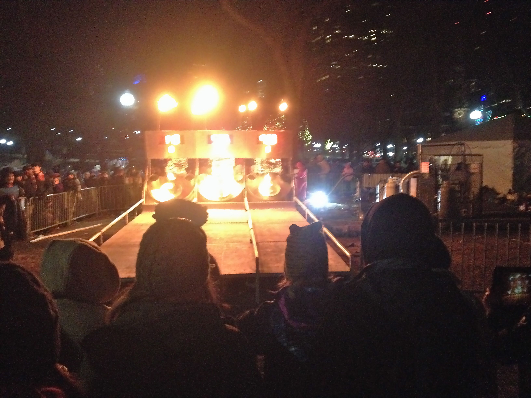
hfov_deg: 52.6
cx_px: 266
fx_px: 537
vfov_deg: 40.7
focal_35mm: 35
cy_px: 199
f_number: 2.4
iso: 640
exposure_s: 1/15
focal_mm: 4.28
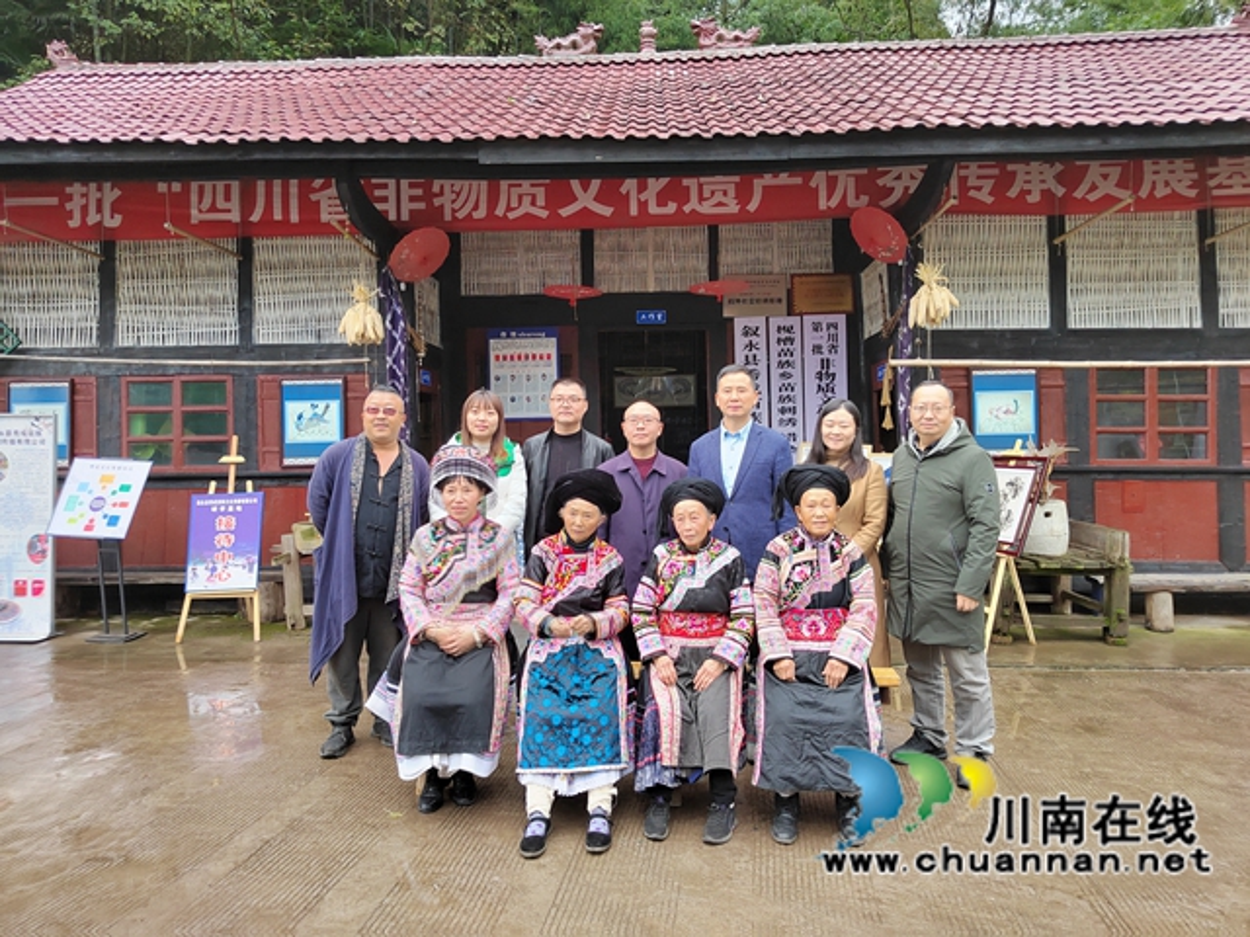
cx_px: 625
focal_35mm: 23
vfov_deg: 58.9
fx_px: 831
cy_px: 468
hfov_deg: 73.9
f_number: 1.9
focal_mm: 5.52
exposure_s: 1/100
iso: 263
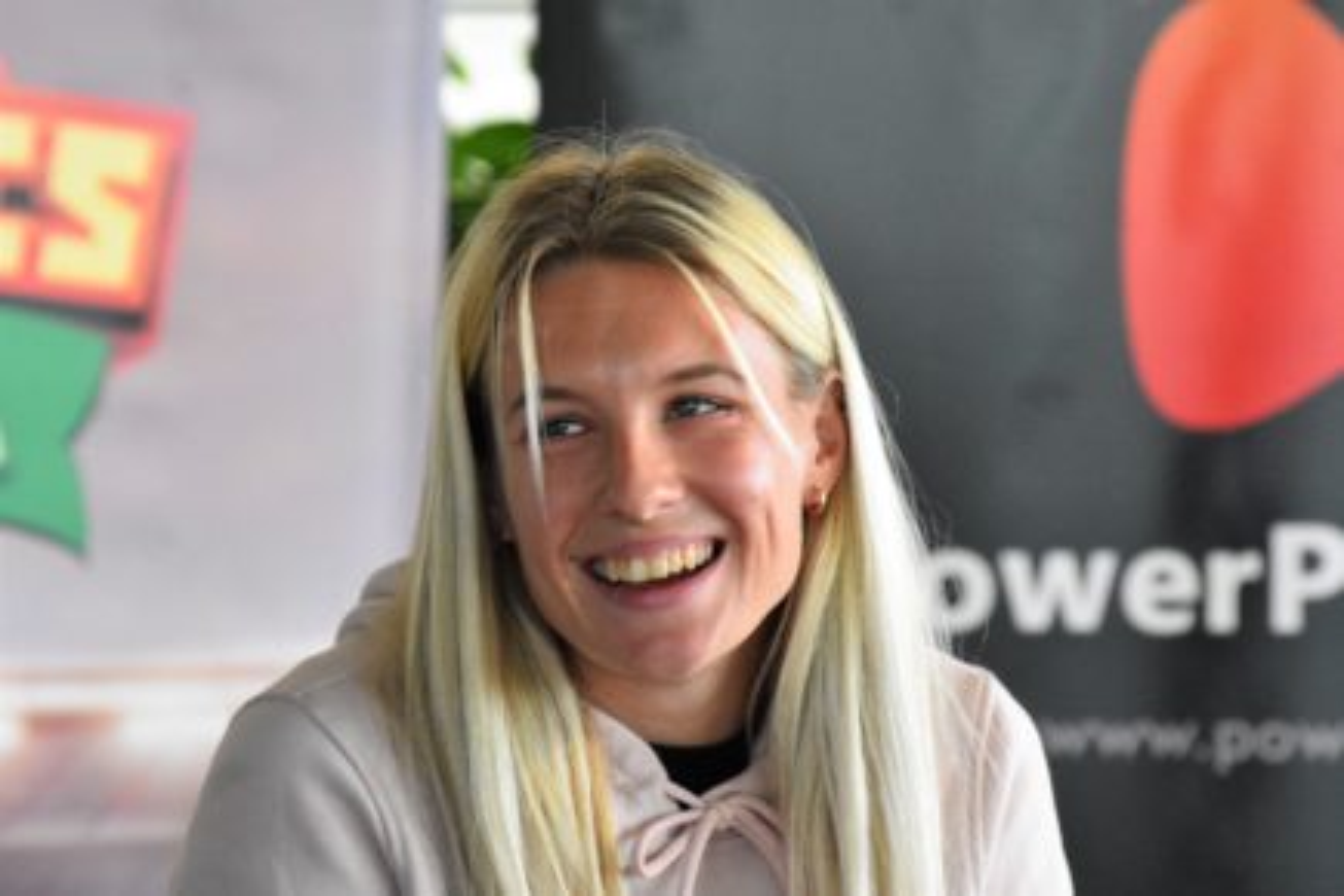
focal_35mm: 300
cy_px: 448
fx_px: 11199
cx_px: 672
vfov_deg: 4.6
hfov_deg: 6.9
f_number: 5.6
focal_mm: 200
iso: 5000
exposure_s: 1/250
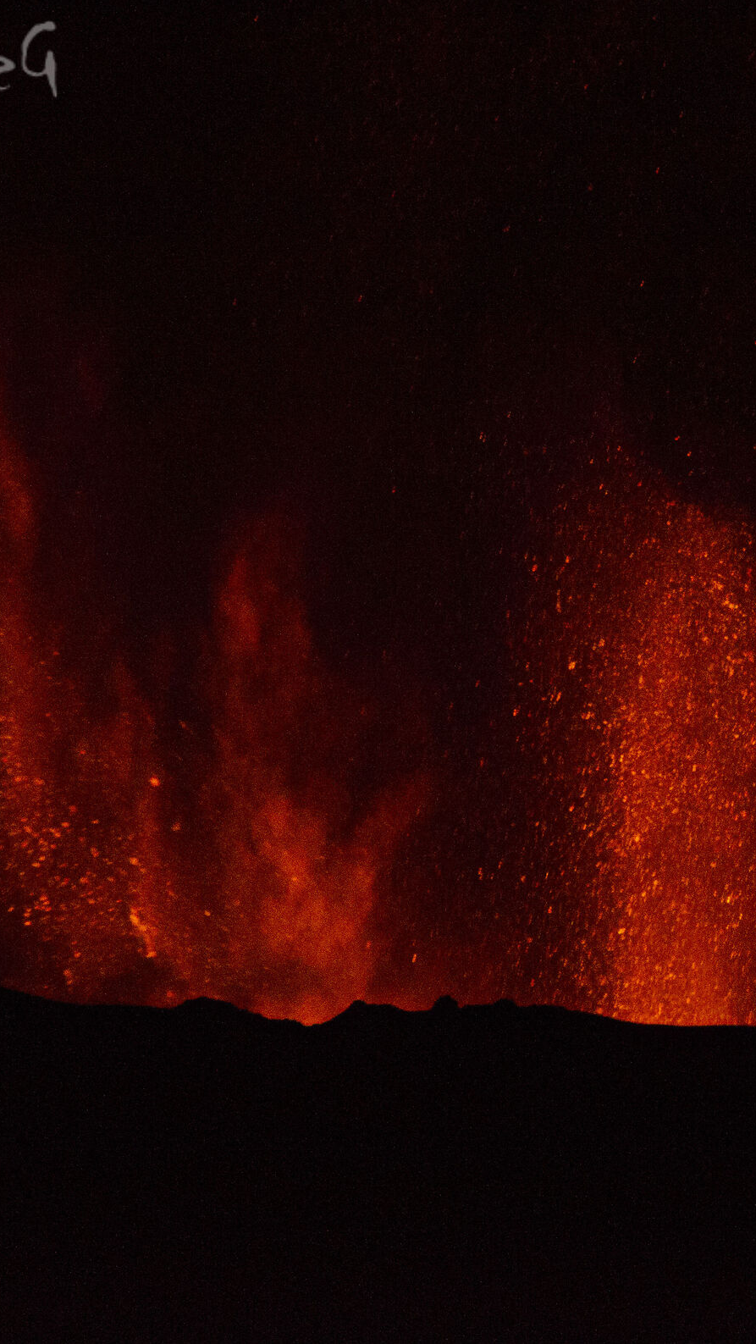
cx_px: 834
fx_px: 50699
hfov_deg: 0.9
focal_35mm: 1423
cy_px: 672
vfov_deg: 1.5
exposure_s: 1/25
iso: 1600
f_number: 6.3
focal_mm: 600
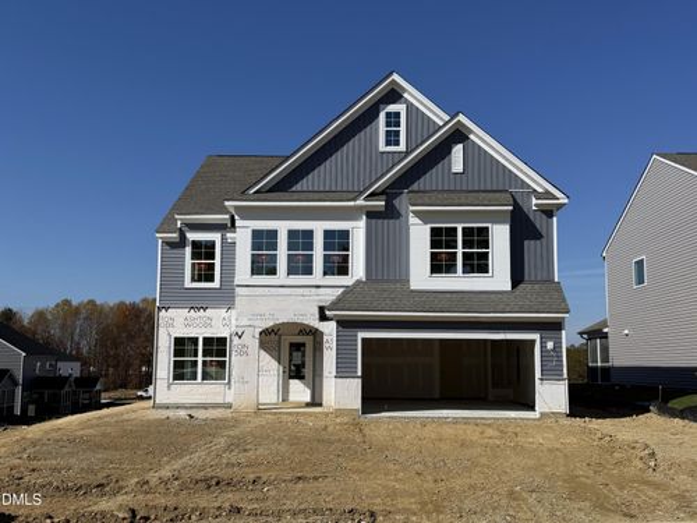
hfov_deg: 71.6
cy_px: 262
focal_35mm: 24
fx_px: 483
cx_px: 348
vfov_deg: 56.8
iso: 80
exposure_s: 1/9091
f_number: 1.78
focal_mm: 6.76
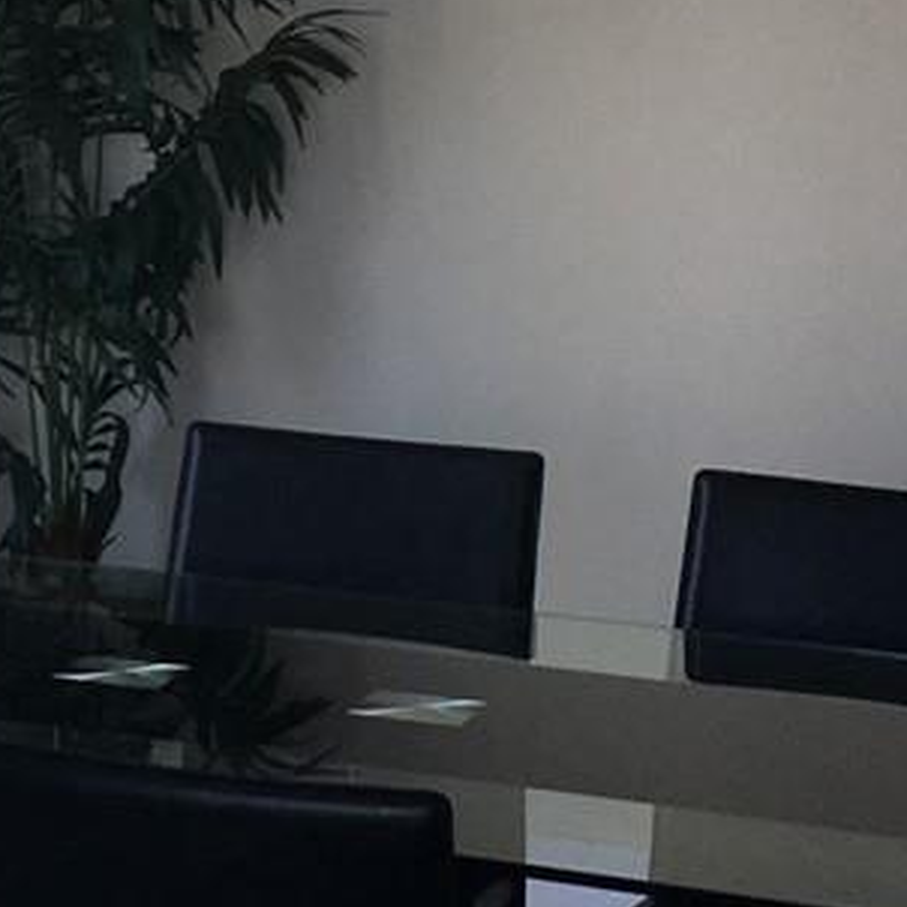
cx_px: -186
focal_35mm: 136
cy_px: 144
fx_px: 4032
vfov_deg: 12.8
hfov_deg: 12.5
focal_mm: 4.15
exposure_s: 1/120
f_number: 2.2
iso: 32
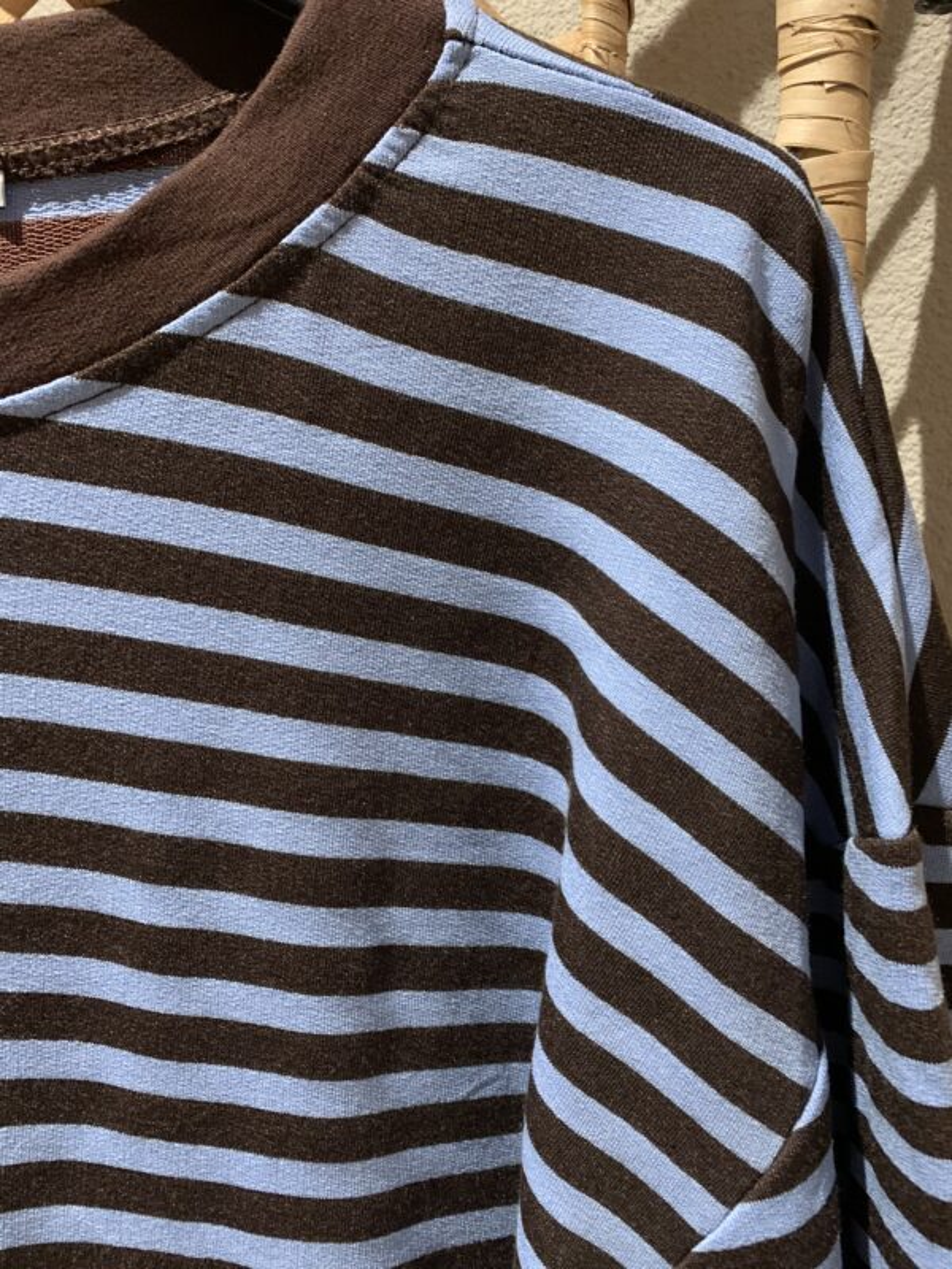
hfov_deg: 53.1
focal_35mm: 26
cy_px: 634
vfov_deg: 67.3
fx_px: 953
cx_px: 476
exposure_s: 1/30
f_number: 1.8
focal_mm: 4.25
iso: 640
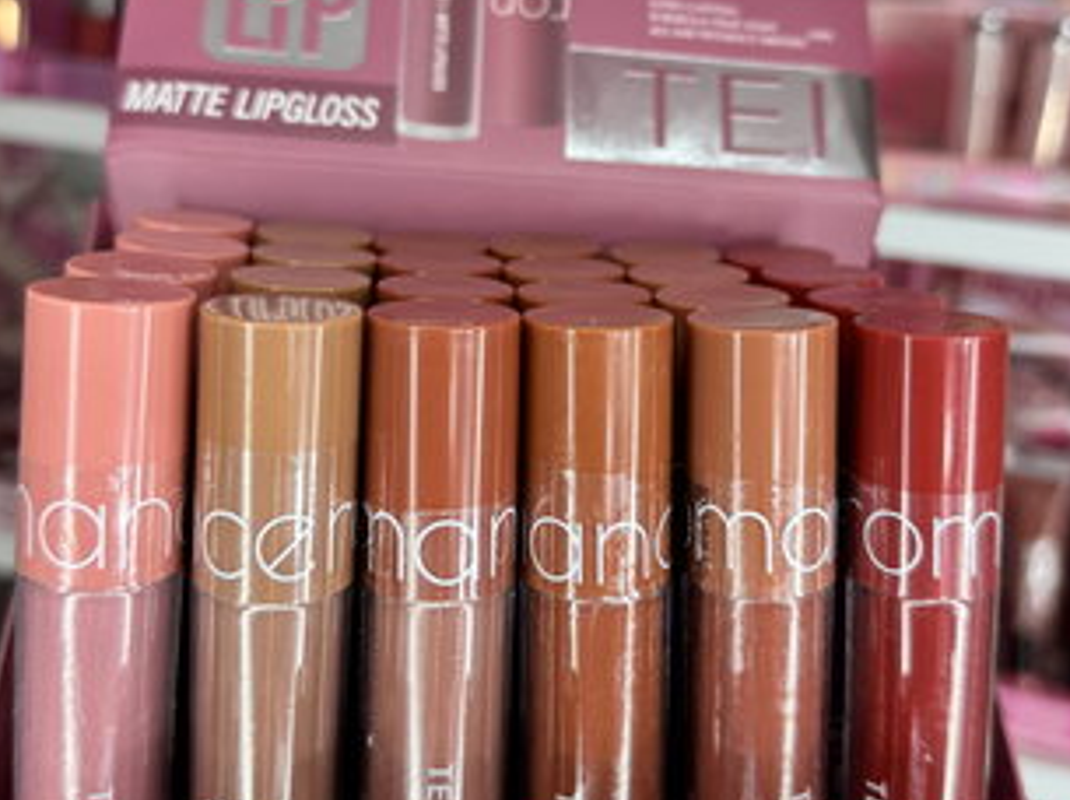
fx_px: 1297
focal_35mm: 42
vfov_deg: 34.1
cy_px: 296
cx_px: 547
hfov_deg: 44.8
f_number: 1.78
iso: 64
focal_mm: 6.76
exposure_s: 1/100
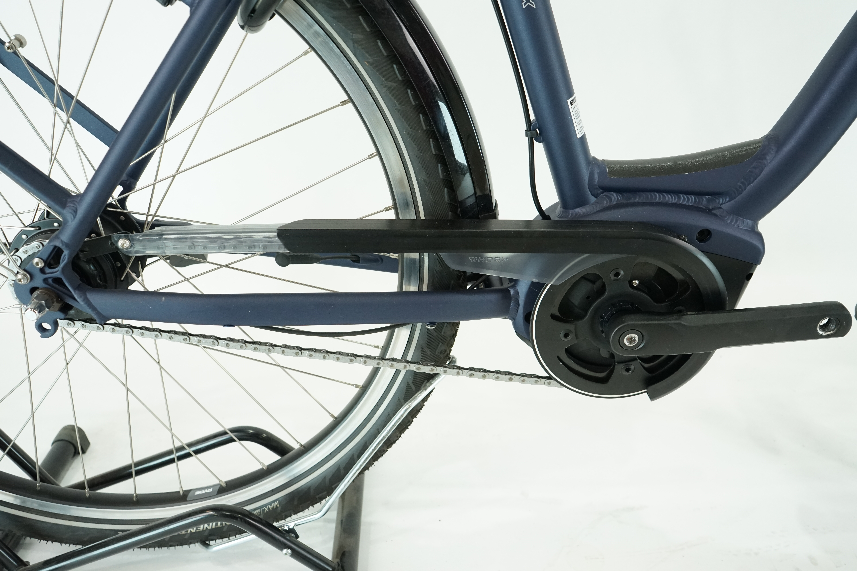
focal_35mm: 30
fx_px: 714
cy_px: 286
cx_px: 428
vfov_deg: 43.6
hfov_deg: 61.9
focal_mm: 30
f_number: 5.6
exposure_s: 1/200
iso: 2500
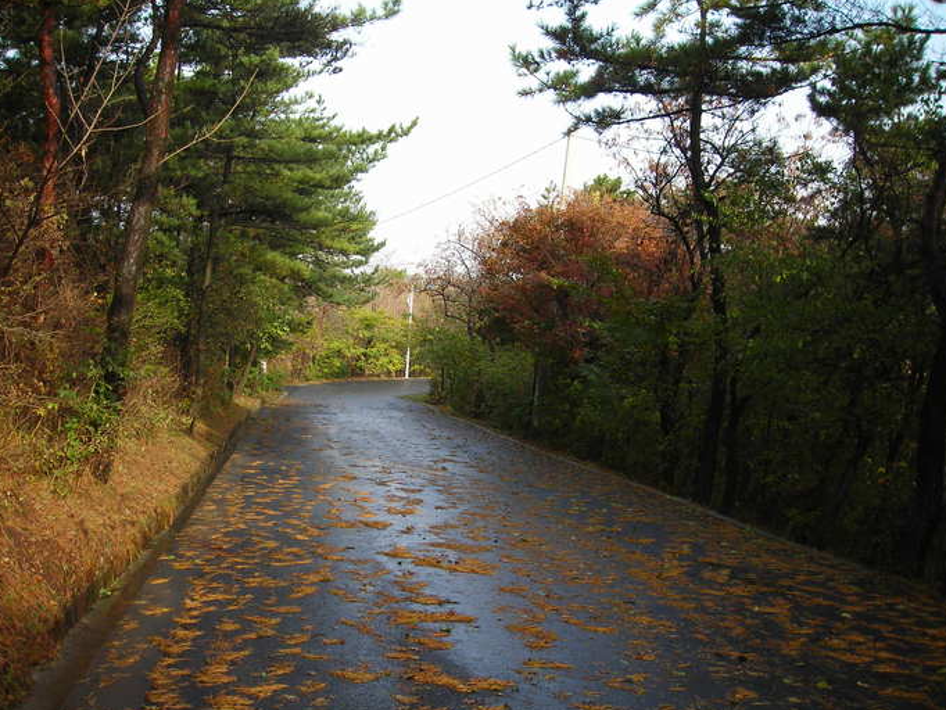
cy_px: 360
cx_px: 476
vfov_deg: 36.8
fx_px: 1066
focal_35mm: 39
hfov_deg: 47.8
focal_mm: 6.3
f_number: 3.2
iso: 50
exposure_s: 1/135
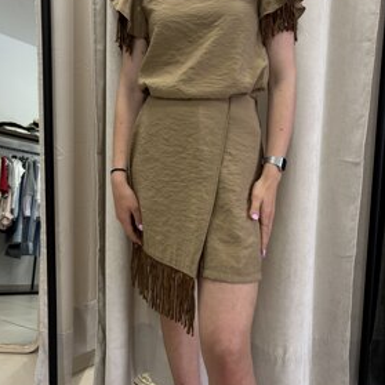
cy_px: 167
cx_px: 195
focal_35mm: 33
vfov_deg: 49.6
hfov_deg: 49.7
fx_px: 415
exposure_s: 1/100
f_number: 1.6
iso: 125
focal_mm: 5.96
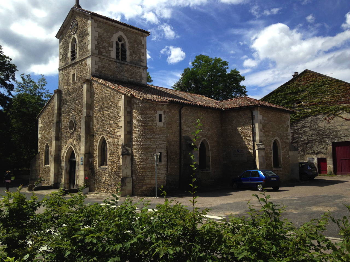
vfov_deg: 42.9
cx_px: 175
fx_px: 334
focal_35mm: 33
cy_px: 131
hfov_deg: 55.4
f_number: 2.4
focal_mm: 4.12
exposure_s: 1/1642
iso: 50
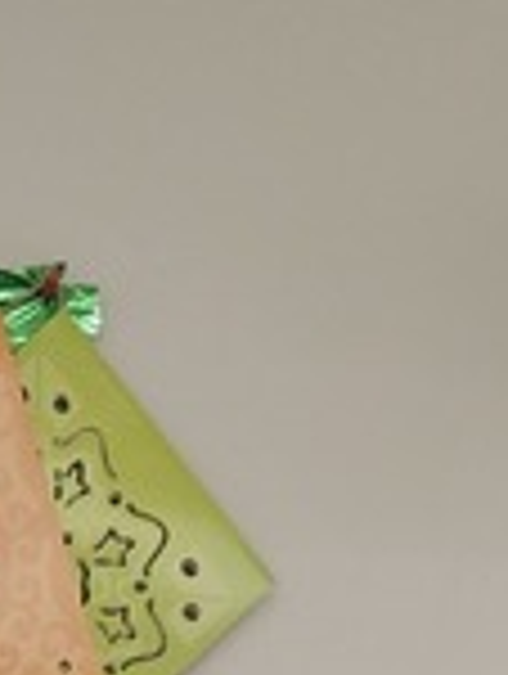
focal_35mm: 157
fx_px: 3063
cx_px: -841
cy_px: 1984
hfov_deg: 8.4
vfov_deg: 9.8
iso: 400
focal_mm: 6.3
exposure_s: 1/170
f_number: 1.7
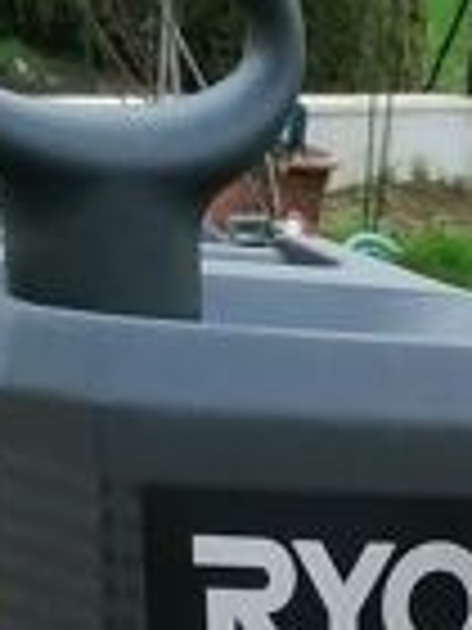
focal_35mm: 123
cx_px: 661
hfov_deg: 11.6
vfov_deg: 13.2
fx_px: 2236
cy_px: 1354
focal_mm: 4.75
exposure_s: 1/900
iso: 125
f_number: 1.8
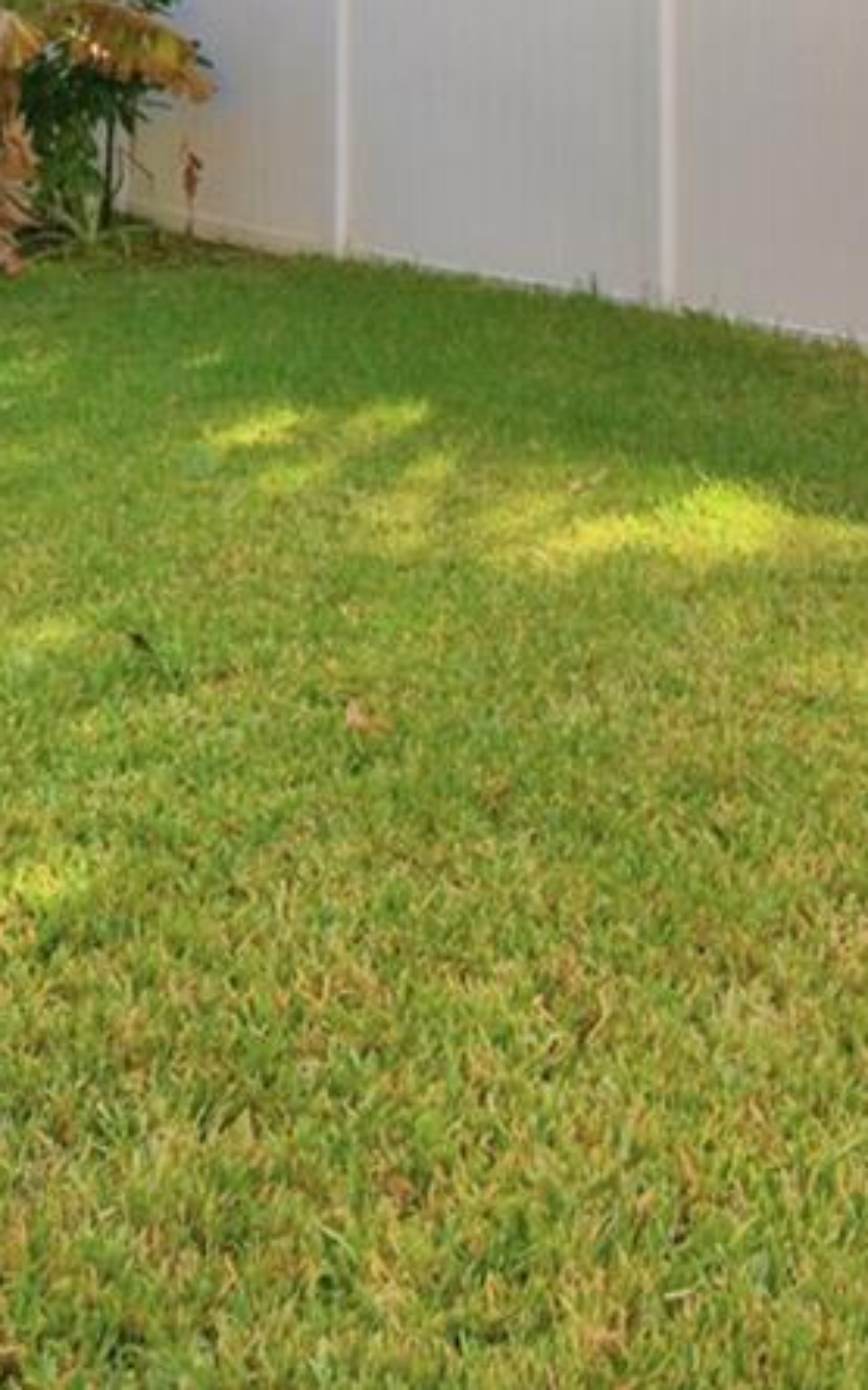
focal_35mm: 55
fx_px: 2082
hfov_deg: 23.4
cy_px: -141
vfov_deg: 32.4
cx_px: 596
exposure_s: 1/800
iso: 100
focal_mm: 10
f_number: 4.5
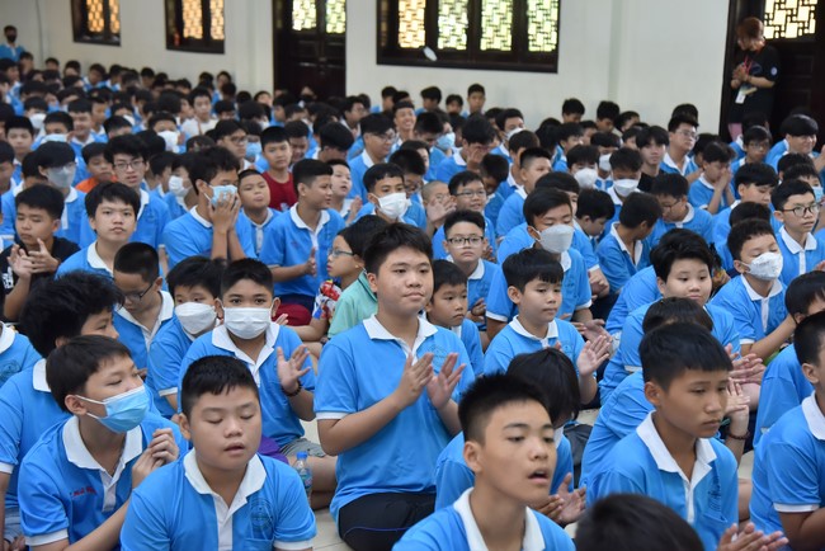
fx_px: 1421
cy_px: 276
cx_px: 412
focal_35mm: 62
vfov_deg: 21.9
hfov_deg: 32.4
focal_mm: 62
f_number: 4.5
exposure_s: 1/125
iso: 2000
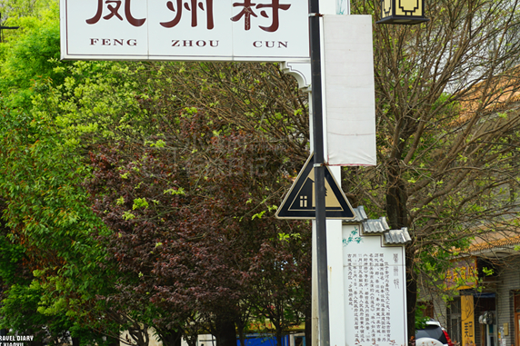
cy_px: 154
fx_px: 2671
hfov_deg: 11.1
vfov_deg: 7.4
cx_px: 223
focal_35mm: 185
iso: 160
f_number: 6.3
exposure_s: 1/160
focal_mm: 141
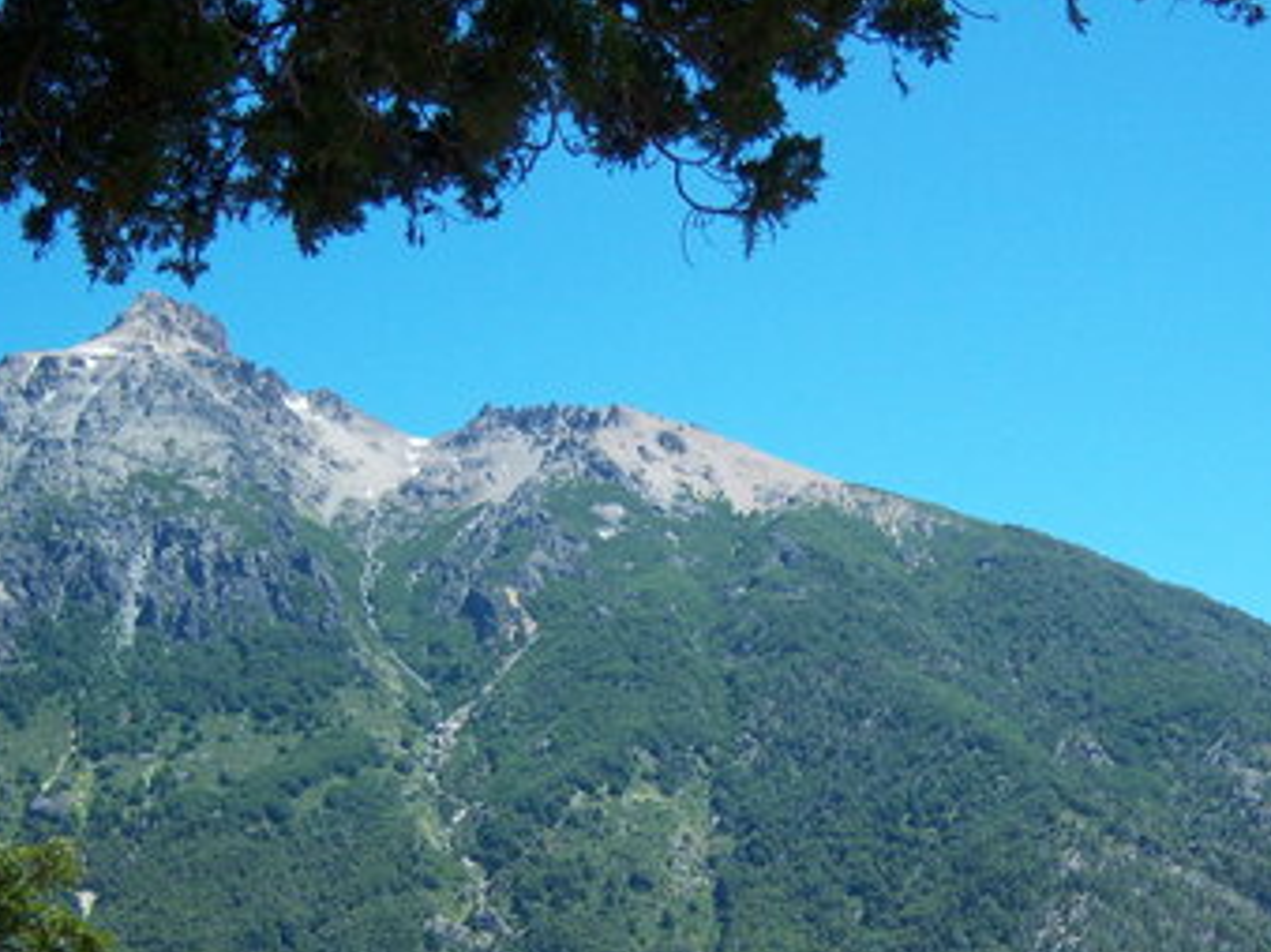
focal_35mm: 68
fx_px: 2496
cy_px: 742
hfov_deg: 28.5
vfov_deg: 21.4
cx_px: 784
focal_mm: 7.5
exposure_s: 1/800
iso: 80
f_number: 2.8
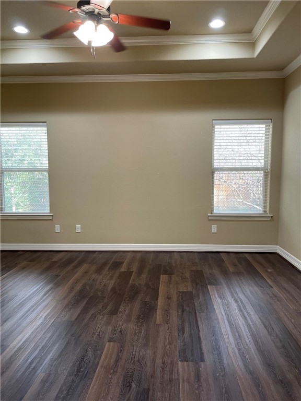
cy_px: 200
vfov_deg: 67.3
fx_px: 301
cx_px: 150
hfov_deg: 53.1
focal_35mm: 26
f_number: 1.6
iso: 200
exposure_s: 1/60
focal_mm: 4.2
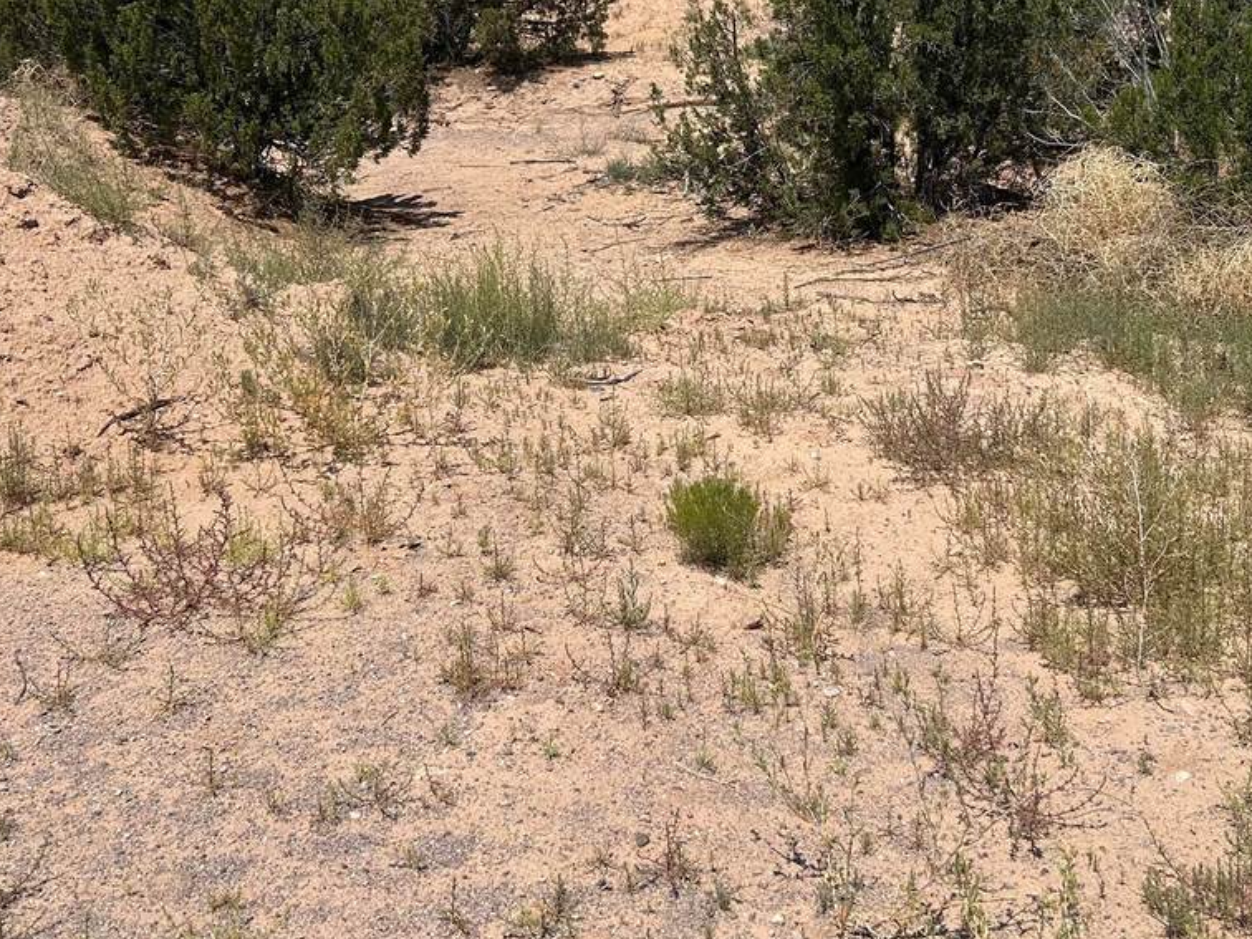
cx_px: 874
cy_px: 184
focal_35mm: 44
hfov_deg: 42.1
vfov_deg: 32.0
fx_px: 1591
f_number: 1.5
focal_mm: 5.7
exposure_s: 1/6993
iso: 50
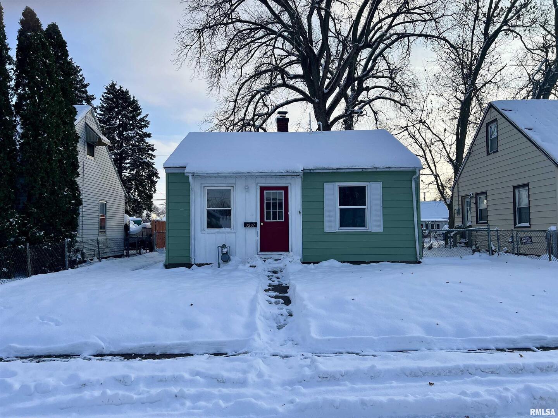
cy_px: 209
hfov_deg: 67.3
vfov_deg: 53.1
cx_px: 279
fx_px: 419
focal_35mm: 26
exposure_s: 1/3356
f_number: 1.5
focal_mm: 5.7
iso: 50
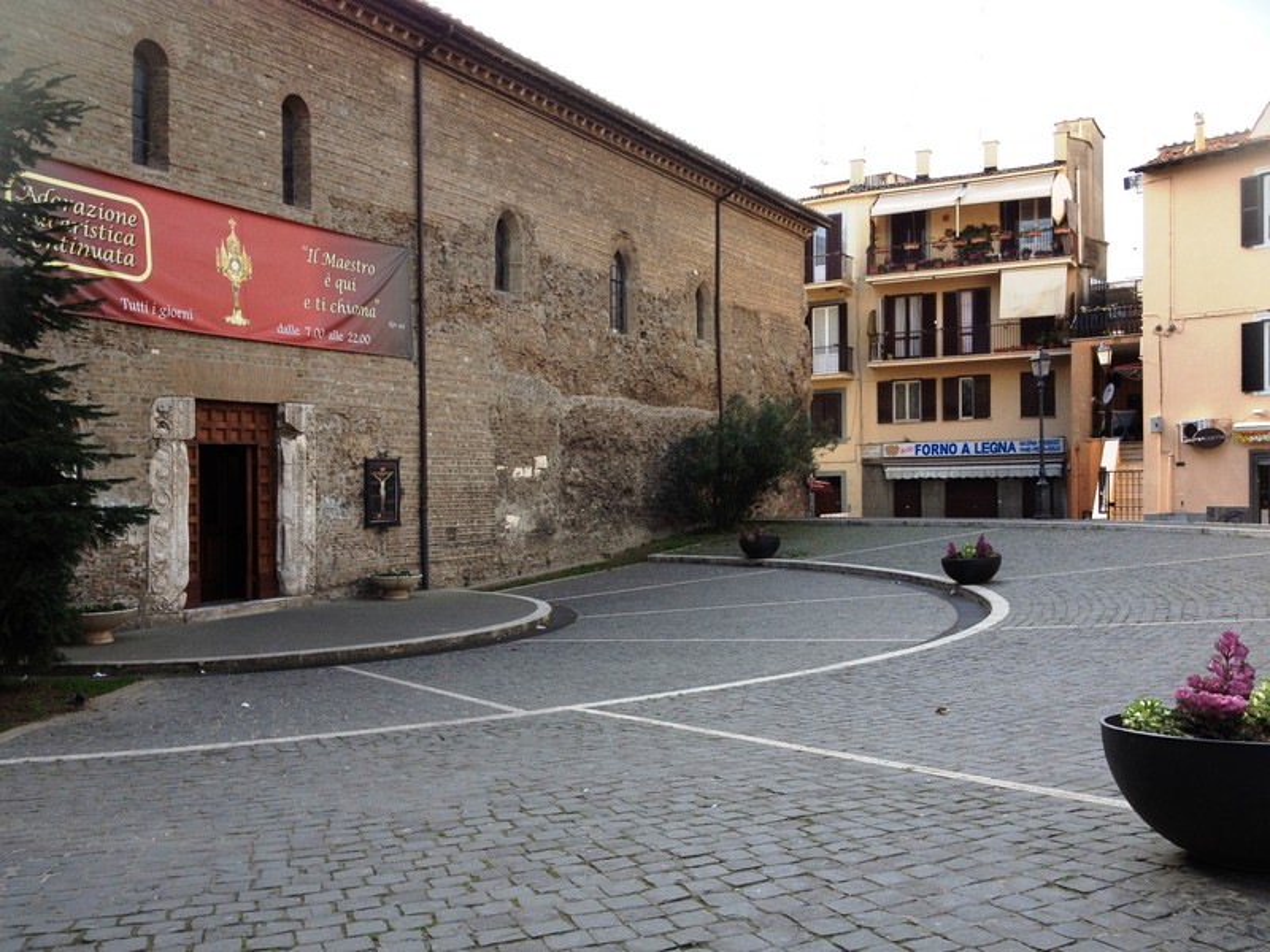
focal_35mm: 35
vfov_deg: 40.7
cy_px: 476
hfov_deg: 52.6
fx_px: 1284
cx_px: 635
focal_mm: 4.28
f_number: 2.4
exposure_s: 1/354
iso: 64
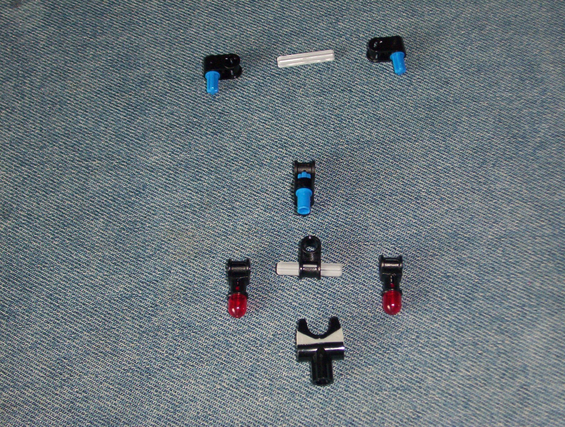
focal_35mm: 64
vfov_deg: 23.0
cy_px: 214
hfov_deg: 30.2
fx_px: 1047
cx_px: 282
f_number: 3.54
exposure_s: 1/46.6
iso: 140
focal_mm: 9.98
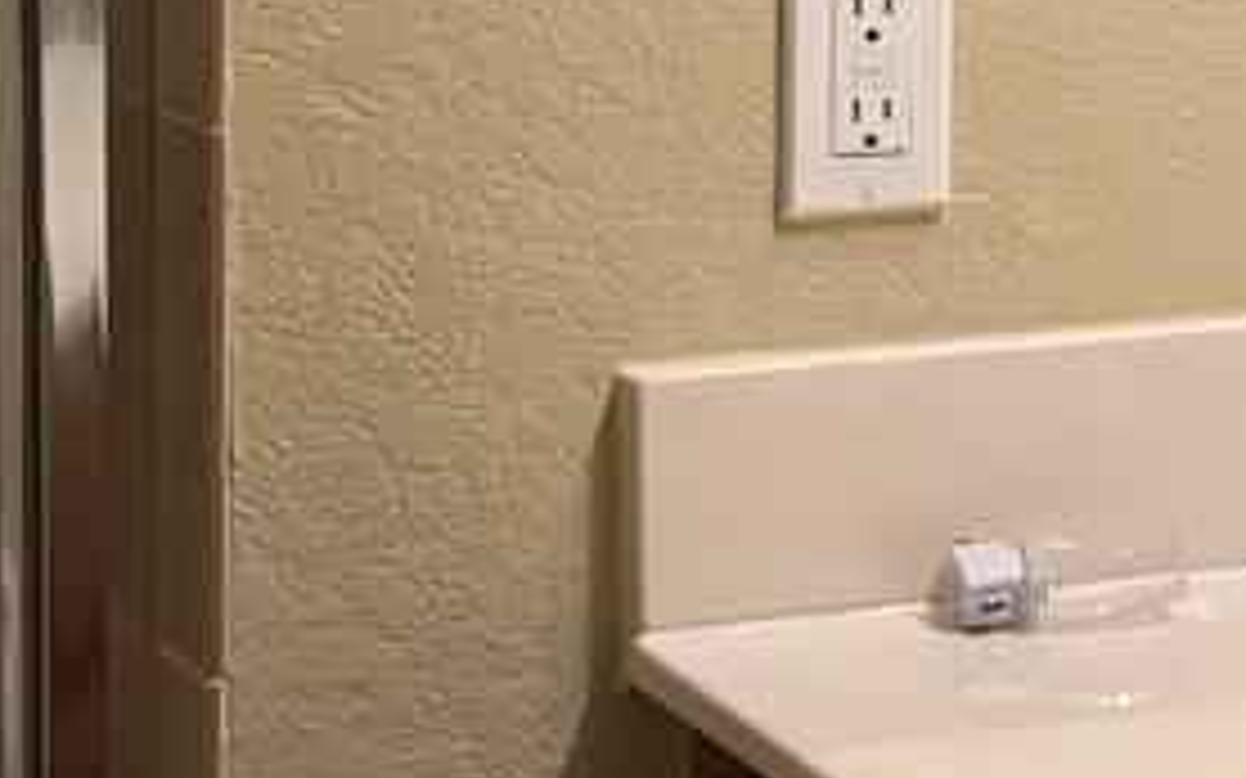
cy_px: -63
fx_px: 5398
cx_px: 1421
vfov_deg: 8.2
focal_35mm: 159
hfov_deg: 12.9
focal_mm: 5.96
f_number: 1.6
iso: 160
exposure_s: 1/60
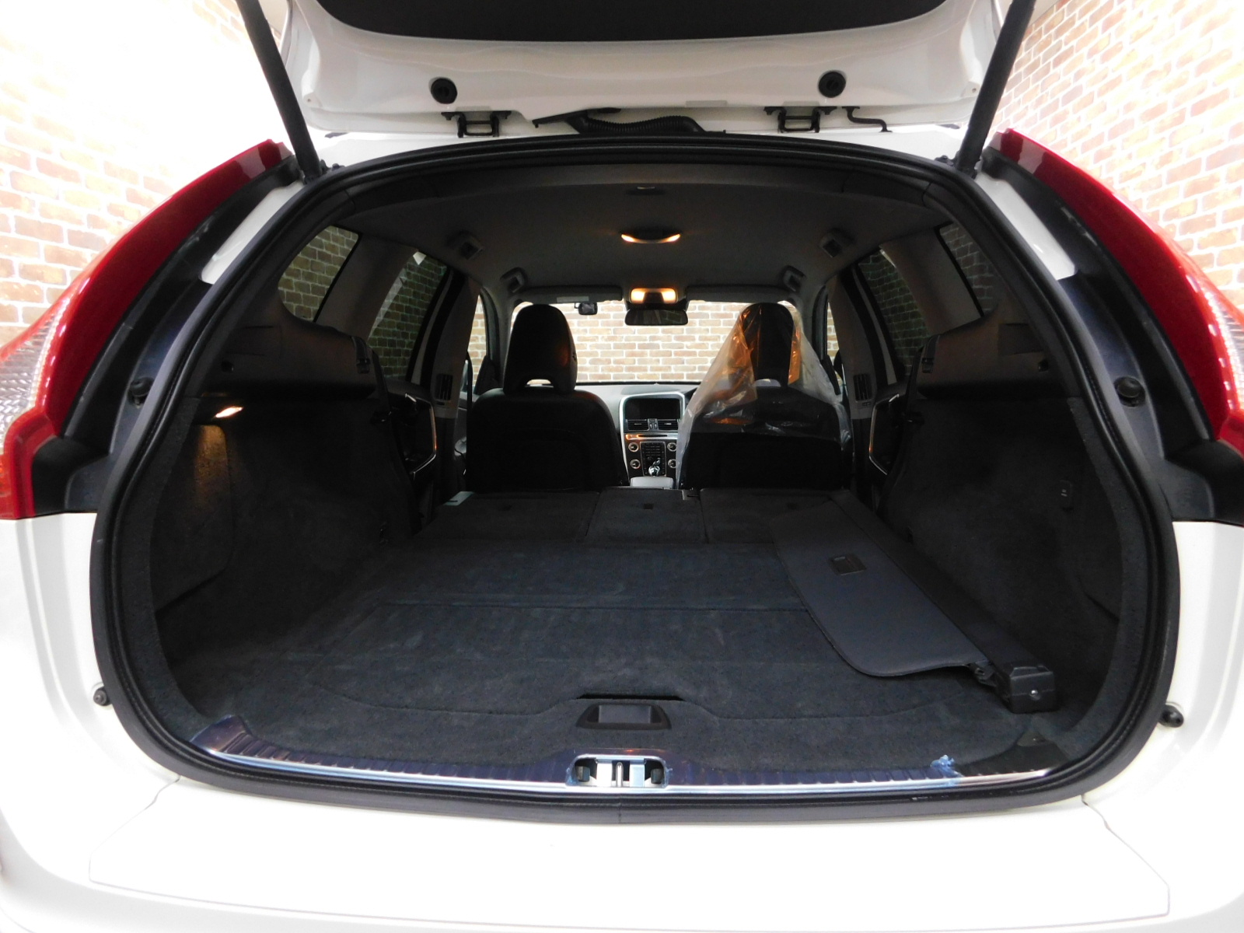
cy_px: 466
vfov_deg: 58.9
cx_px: 622
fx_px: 827
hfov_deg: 73.9
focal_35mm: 23
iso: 400
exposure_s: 1/20
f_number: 3
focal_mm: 4
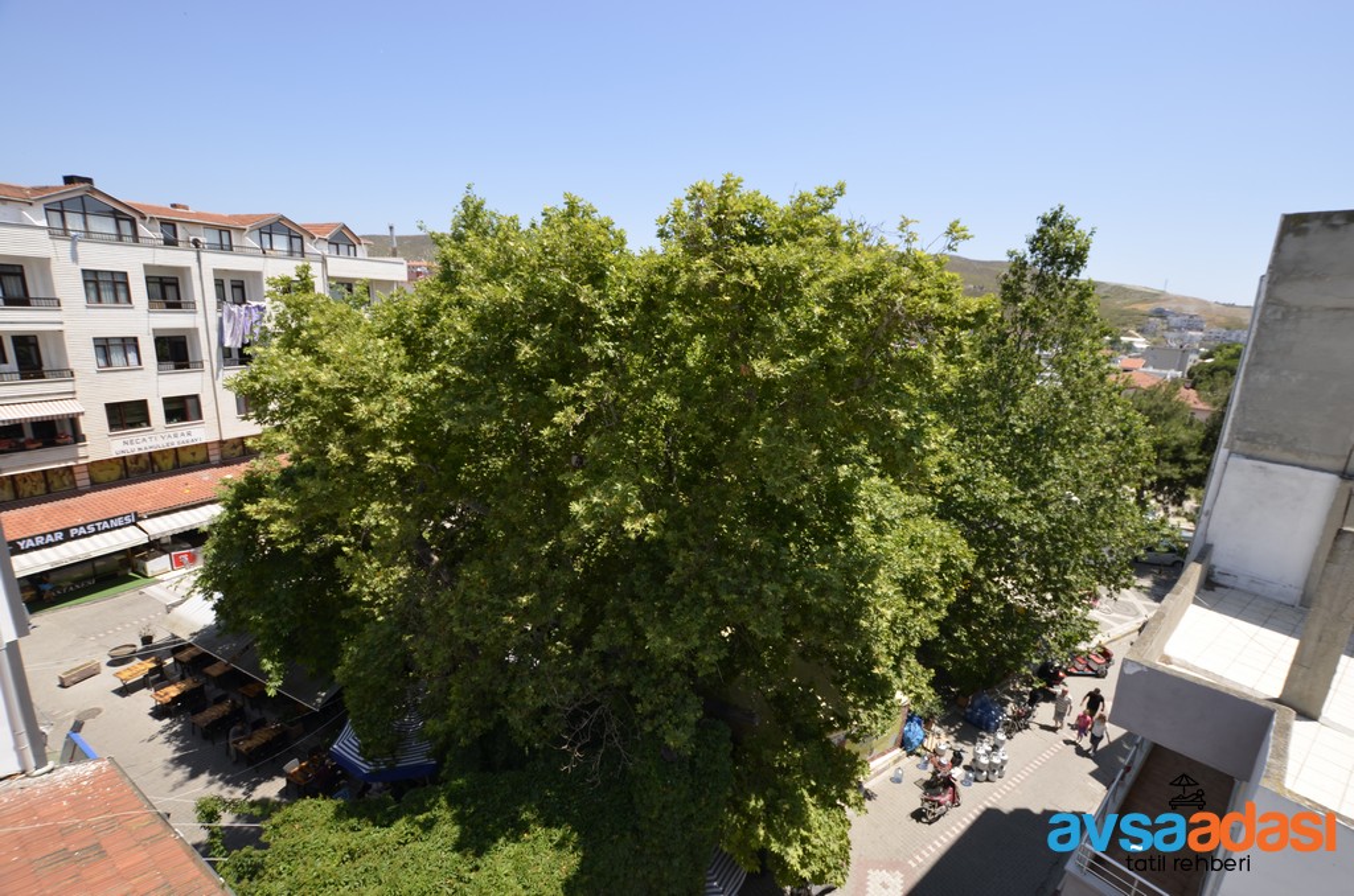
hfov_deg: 100.5
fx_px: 563
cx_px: 677
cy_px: 448
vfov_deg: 77.1
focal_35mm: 15
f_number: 8
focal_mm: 10
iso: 100
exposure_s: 1/200
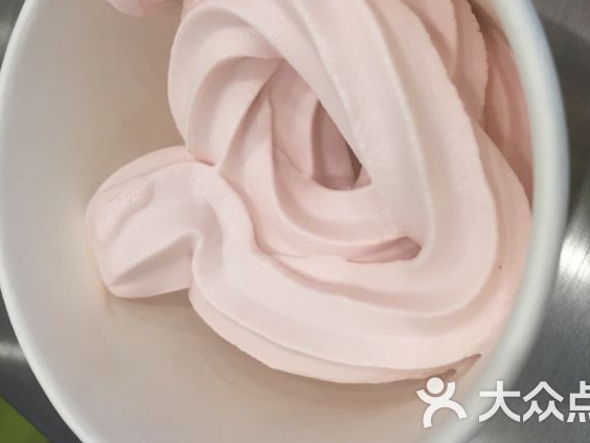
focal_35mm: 36
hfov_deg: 51.3
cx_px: 313
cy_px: 182
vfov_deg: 39.5
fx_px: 614
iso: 50
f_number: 2.2
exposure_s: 1/30
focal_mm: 4.15
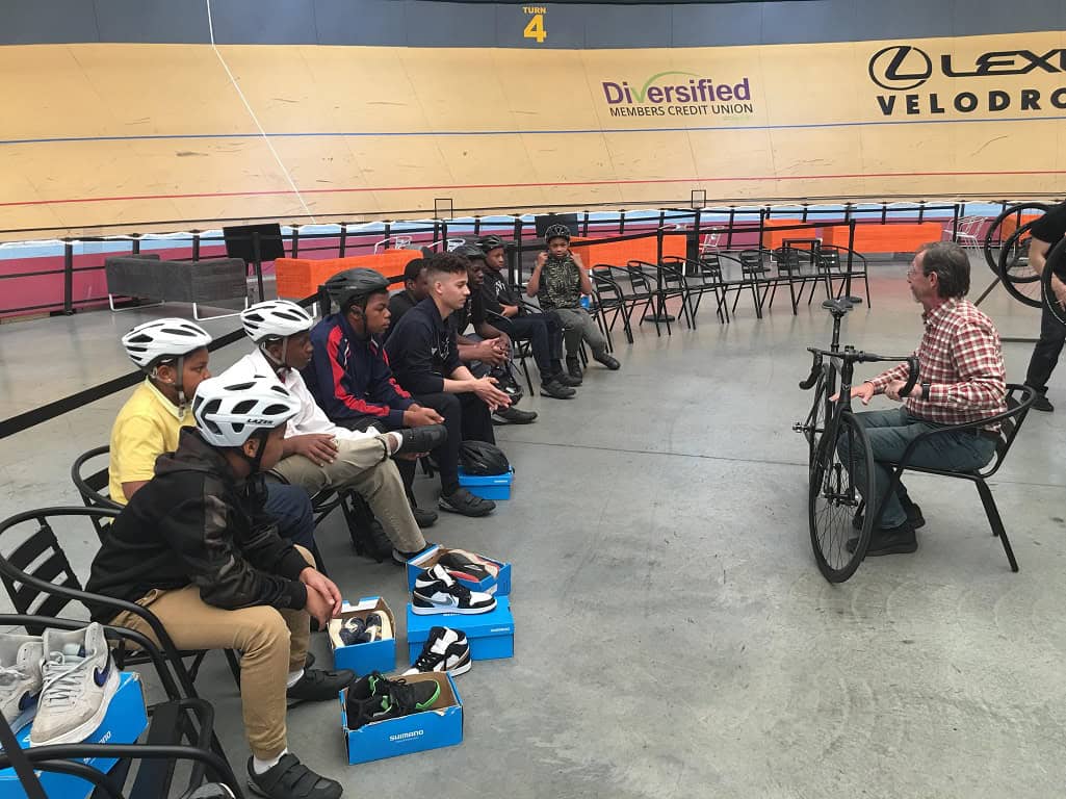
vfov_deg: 48.2
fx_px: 893
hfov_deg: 61.7
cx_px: 533
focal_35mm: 29
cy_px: 400
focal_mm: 4.2
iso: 32
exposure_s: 1/30
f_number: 2.2
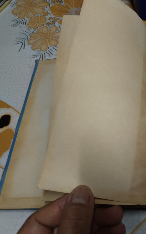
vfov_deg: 56.7
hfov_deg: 33.8
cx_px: 148
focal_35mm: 34
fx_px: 216
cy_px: 117
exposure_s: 1/50
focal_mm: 5.31
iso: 806
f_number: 1.7
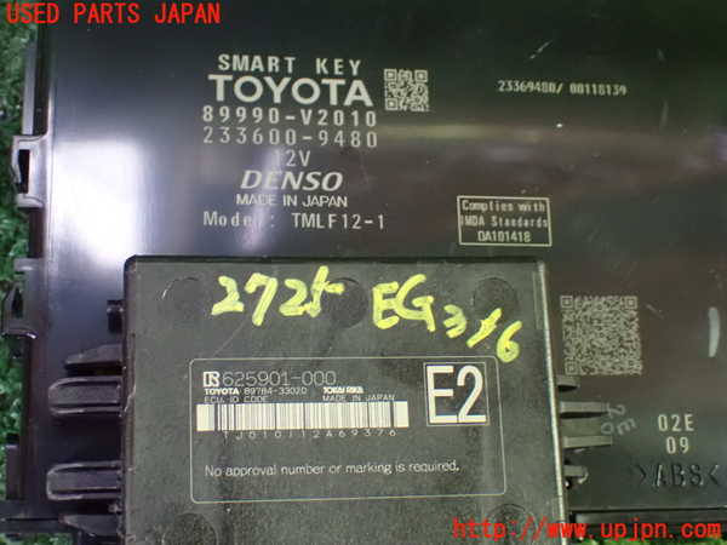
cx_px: 364
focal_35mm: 58
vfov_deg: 25.2
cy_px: 272
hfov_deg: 33.2
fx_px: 1218
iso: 1600
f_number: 3.5
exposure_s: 1/25
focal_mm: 10.35
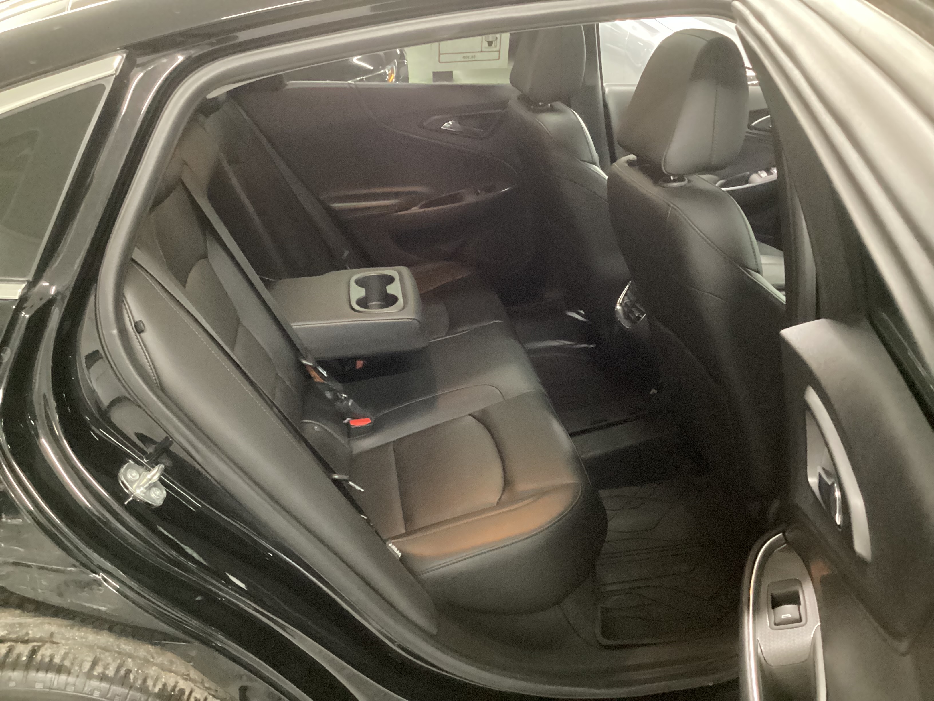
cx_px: 467
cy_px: 350
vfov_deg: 45.4
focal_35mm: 31
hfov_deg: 58.4
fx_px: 836
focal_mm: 3.3
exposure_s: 1/17
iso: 800
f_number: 2.4
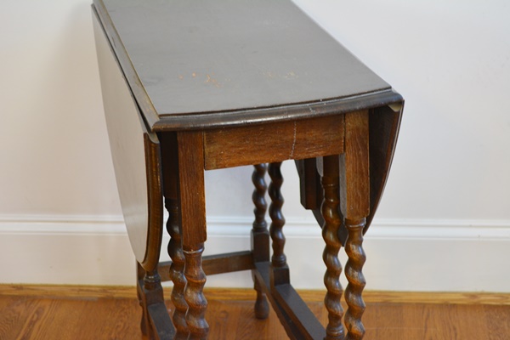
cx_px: 255
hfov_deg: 24.6
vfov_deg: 16.6
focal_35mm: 82
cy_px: 170
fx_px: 1169
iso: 1000
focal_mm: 55
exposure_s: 1/30
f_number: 5.6
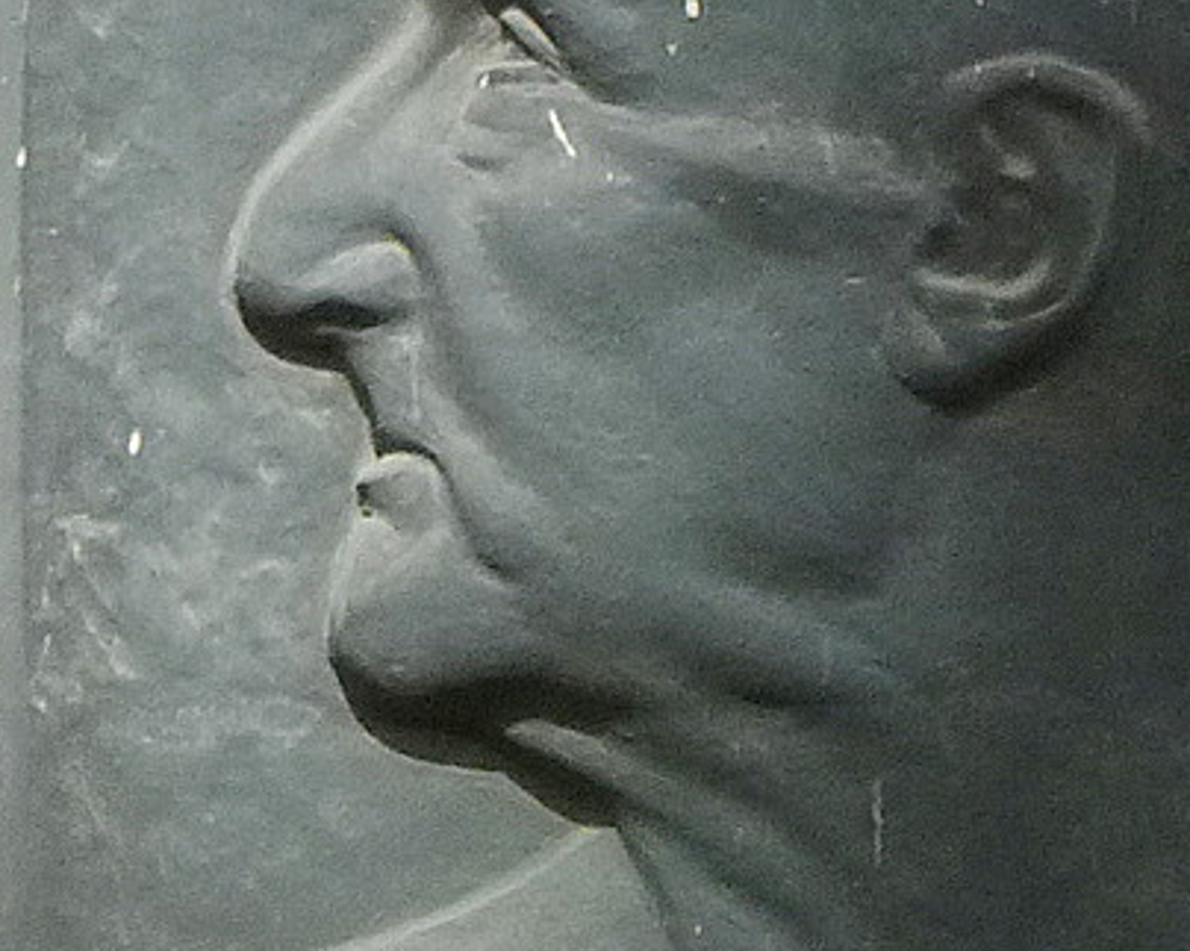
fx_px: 17465
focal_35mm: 496
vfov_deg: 3.1
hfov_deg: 3.9
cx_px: 898
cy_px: 633
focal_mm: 41.5
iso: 160
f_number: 6.3
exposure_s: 1/100
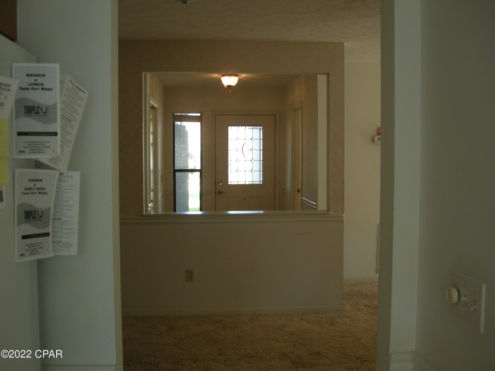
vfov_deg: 38.7
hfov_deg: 50.1
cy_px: 186
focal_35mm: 37
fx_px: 529
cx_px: 248
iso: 216
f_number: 2.8
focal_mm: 7.9
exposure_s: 1/62.6
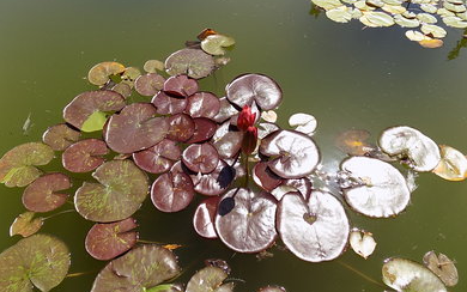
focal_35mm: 25
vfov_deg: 49.1
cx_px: 237
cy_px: 124
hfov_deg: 72.5
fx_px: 318
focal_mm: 4
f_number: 3.1
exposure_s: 1/1250
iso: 80
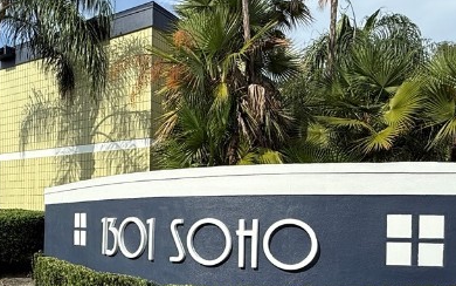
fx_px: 485
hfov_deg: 48.5
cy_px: 223
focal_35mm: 39
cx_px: 117
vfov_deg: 32.0
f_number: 2.2
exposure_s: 1/2320
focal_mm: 2.22
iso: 50
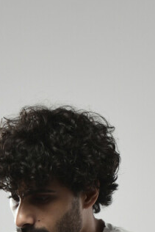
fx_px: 1077
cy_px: 432
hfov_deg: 8.2
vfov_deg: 11.3
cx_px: 60
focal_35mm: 167
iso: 400
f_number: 5.6
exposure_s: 1/125
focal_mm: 44
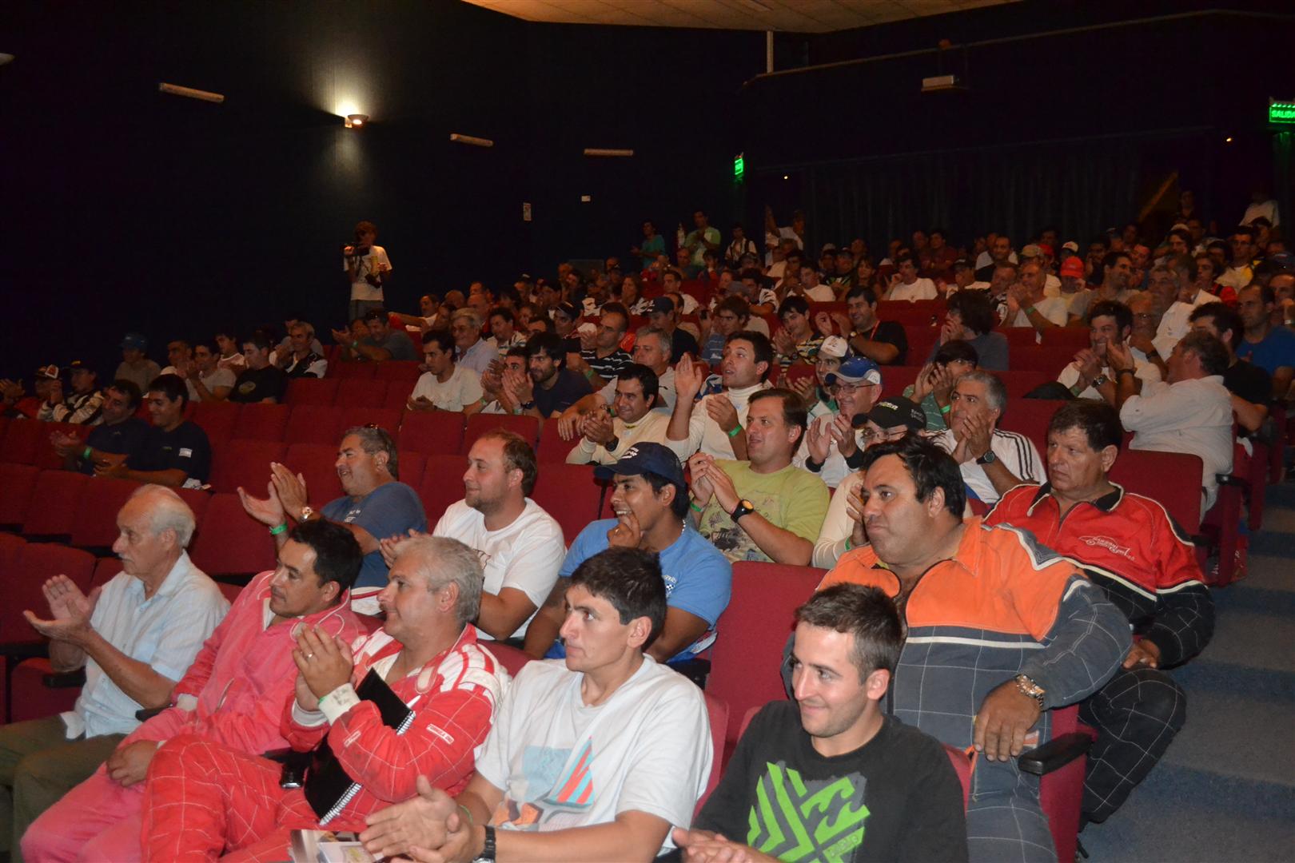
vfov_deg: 43.6
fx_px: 1079
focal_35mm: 30
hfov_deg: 61.9
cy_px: 432
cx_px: 648
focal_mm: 20
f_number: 3.8
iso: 3200
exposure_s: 1/60
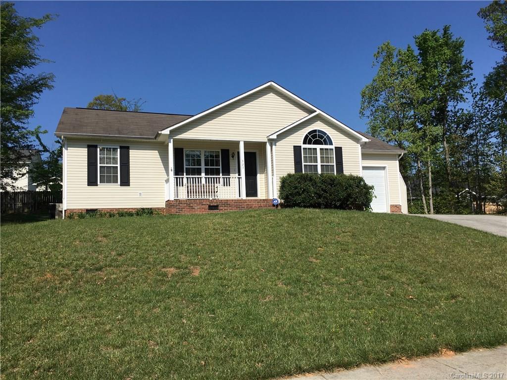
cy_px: 190
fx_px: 425
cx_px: 254
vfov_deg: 48.2
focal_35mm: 29
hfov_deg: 61.7
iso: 25
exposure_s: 1/2959
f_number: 2.2
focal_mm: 4.15
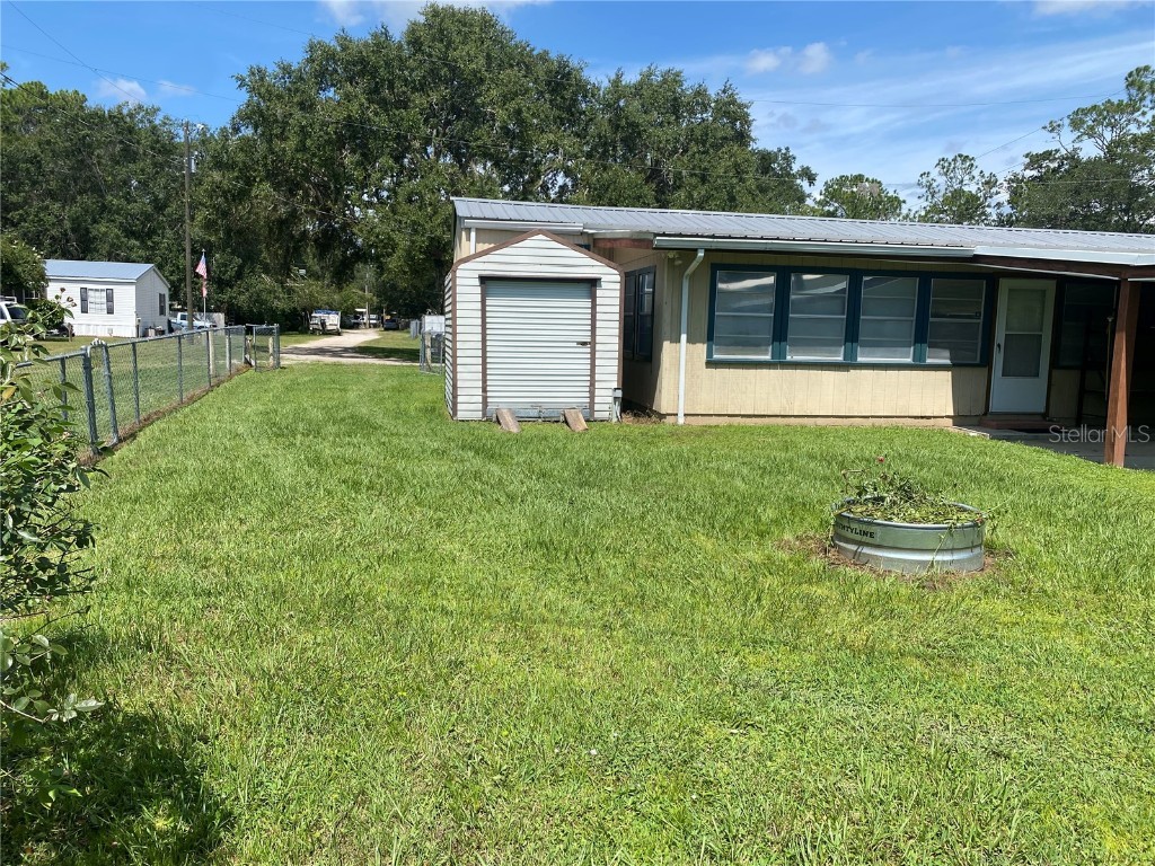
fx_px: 868
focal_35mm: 26
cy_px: 433
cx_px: 578
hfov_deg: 67.3
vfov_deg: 53.1
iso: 32
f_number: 1.8
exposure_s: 1/2755
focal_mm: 4.25
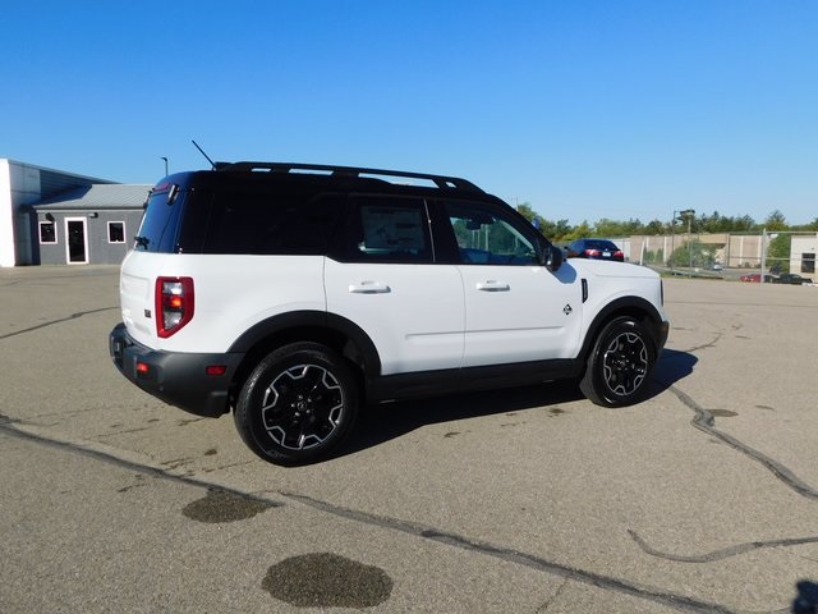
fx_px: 662
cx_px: 409
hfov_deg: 63.4
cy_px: 307
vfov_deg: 49.7
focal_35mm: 28
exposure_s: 1/640
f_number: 6.4
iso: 125
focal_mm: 4.9
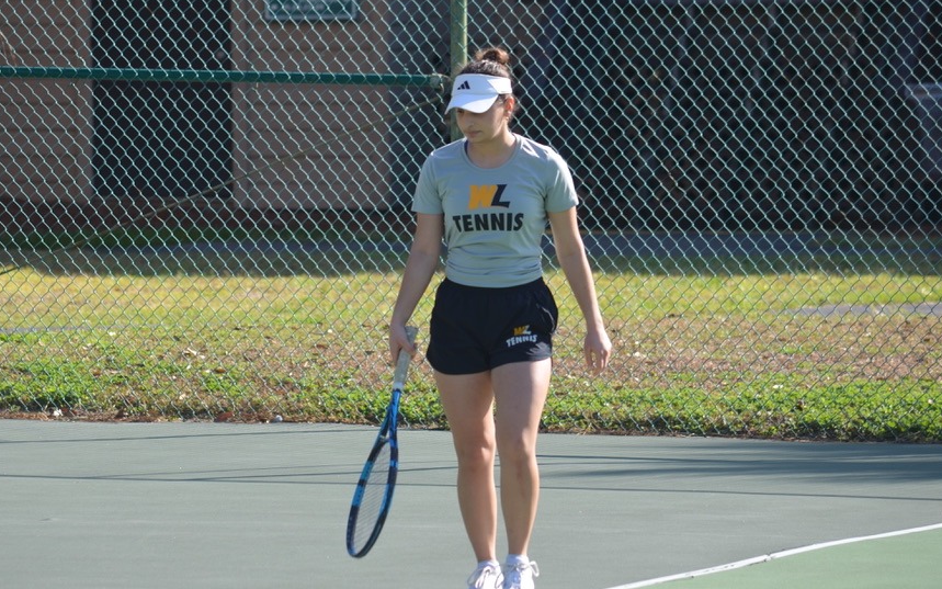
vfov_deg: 3.7
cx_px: 395
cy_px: 265
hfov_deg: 5.9
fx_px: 9182
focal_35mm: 358
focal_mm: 185
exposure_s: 1/500
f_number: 5.6
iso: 200
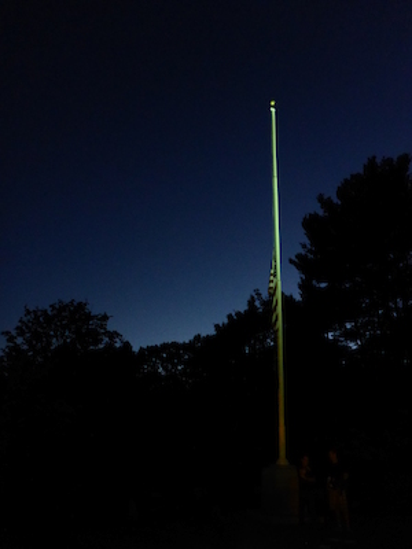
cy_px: 274
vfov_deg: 63.4
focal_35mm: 28
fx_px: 444
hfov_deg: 49.7
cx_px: 206
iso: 800
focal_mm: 4.9
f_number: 3.3
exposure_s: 1/4
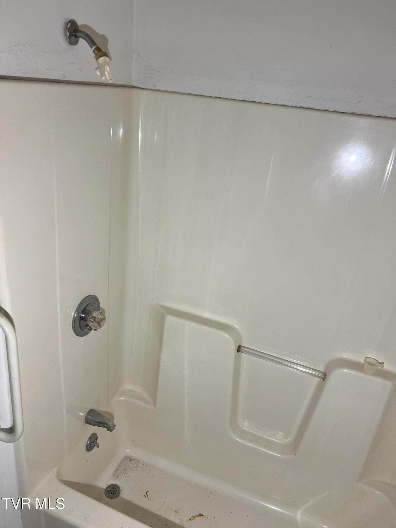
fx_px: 397
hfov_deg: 53.1
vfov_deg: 67.3
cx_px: 198
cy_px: 264
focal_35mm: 26
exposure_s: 1/120
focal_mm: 5.7
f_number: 1.5
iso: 64
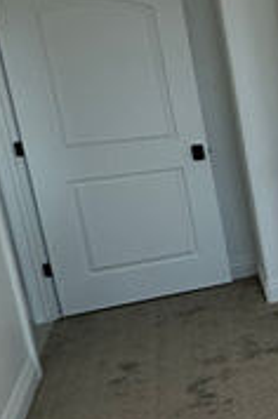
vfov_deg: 31.9
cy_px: 169
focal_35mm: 63
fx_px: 733
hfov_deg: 14.3
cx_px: 669
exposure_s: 1/654
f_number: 2.2
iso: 40
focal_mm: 2.22
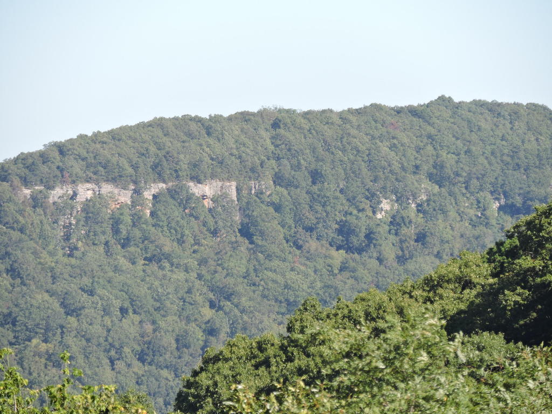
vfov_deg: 2.7
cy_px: 207
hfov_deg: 3.6
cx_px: 276
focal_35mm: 550
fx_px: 8771
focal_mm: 98.1
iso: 100
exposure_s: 1/250
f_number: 4.9
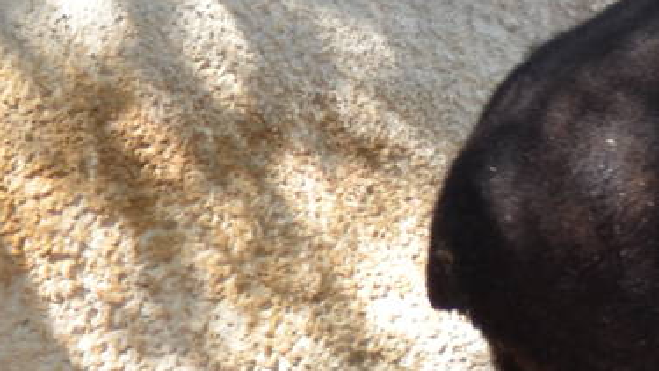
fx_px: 11446
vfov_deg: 1.9
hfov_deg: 3.3
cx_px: 1249
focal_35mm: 655
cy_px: 450
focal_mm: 98
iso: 200
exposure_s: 1/125
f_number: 4
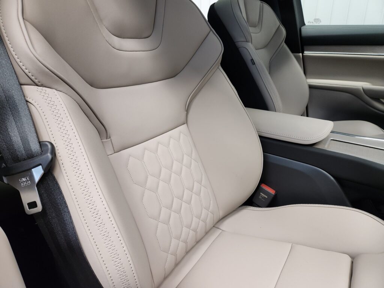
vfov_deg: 58.9
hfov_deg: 73.9
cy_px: 144
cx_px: 192
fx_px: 255
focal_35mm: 23
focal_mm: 5.4
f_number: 1.8
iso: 320
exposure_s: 1/100
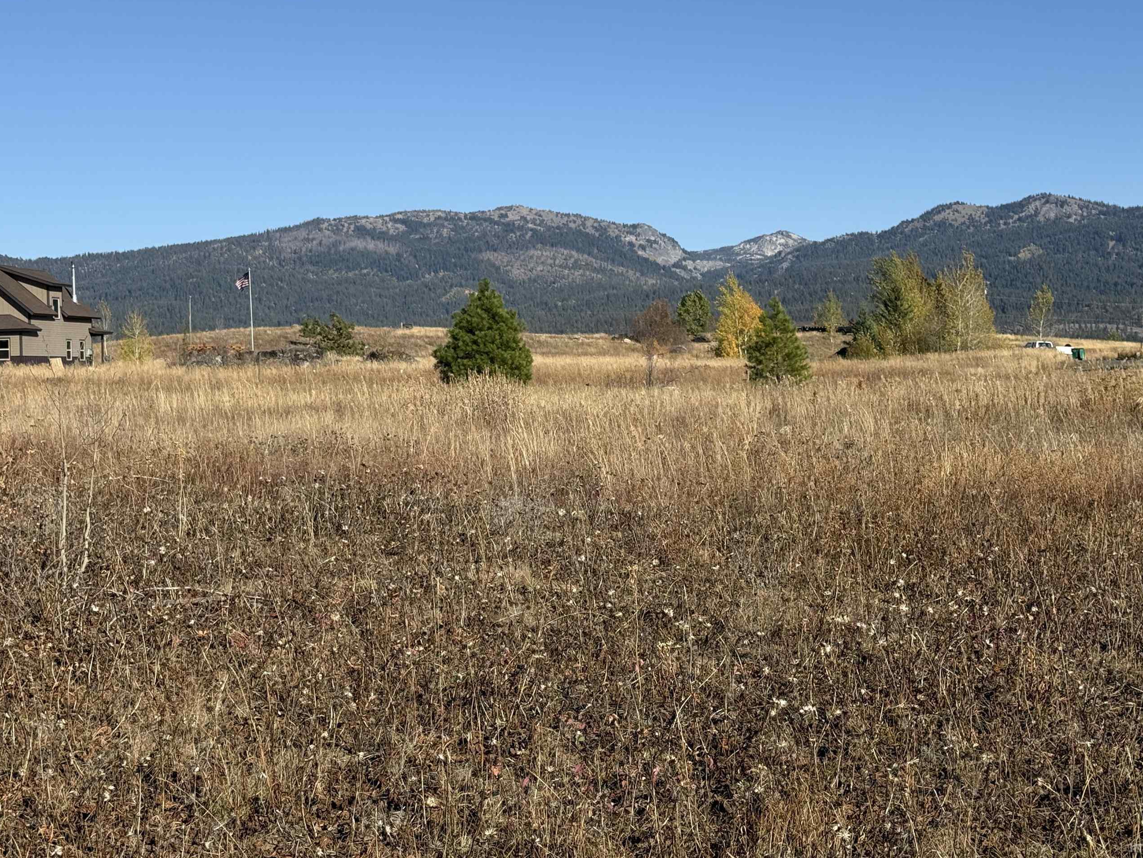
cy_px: 376
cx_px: 543
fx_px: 1915
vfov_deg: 25.2
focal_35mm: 58
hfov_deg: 33.2
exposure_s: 1/6024
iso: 64
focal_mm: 6.76
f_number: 1.78
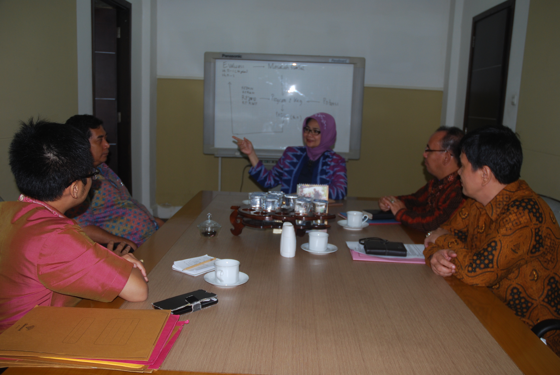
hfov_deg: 53.1
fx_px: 561
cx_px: 280
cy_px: 188
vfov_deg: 37.0
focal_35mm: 36
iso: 200
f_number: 3.8
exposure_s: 1/60
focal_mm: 24
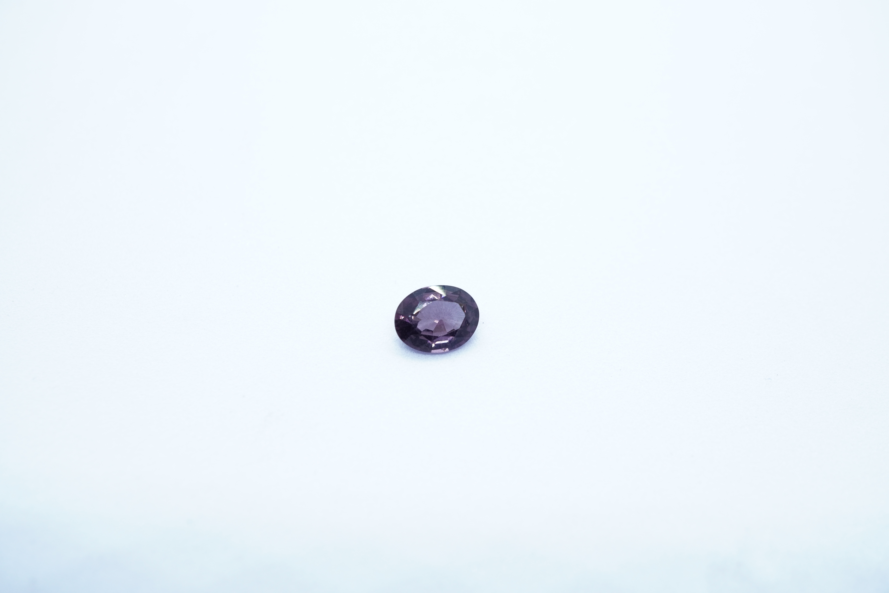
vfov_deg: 29.9
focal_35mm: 45
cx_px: 444
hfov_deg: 43.6
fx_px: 1111
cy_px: 296
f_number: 6.3
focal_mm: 30
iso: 640
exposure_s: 1/80
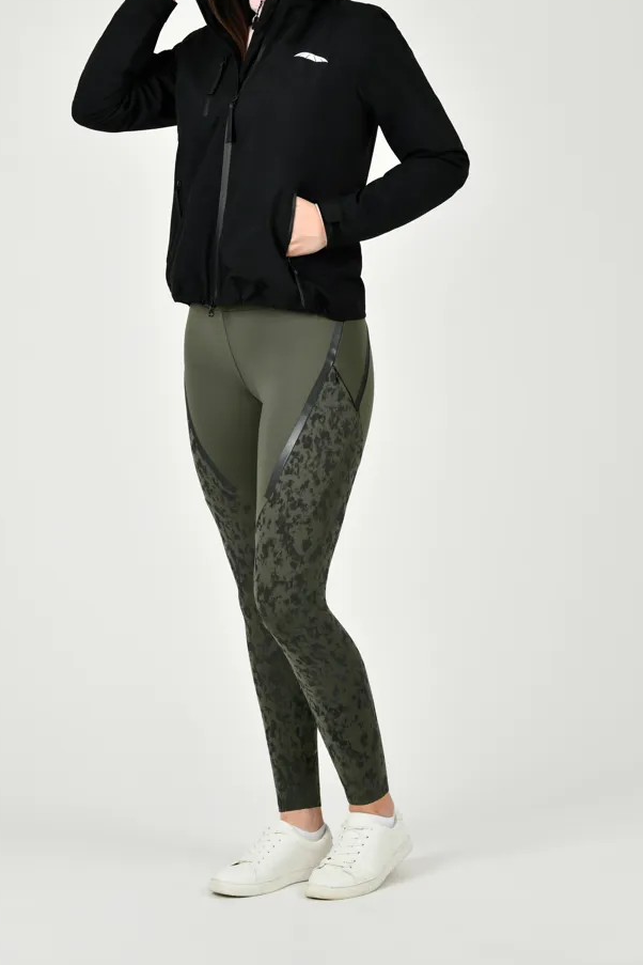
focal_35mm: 93
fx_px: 2491
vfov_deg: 21.9
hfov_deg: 14.7
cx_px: 326
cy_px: 386
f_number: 6.3
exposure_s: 1/160
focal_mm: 70
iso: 200
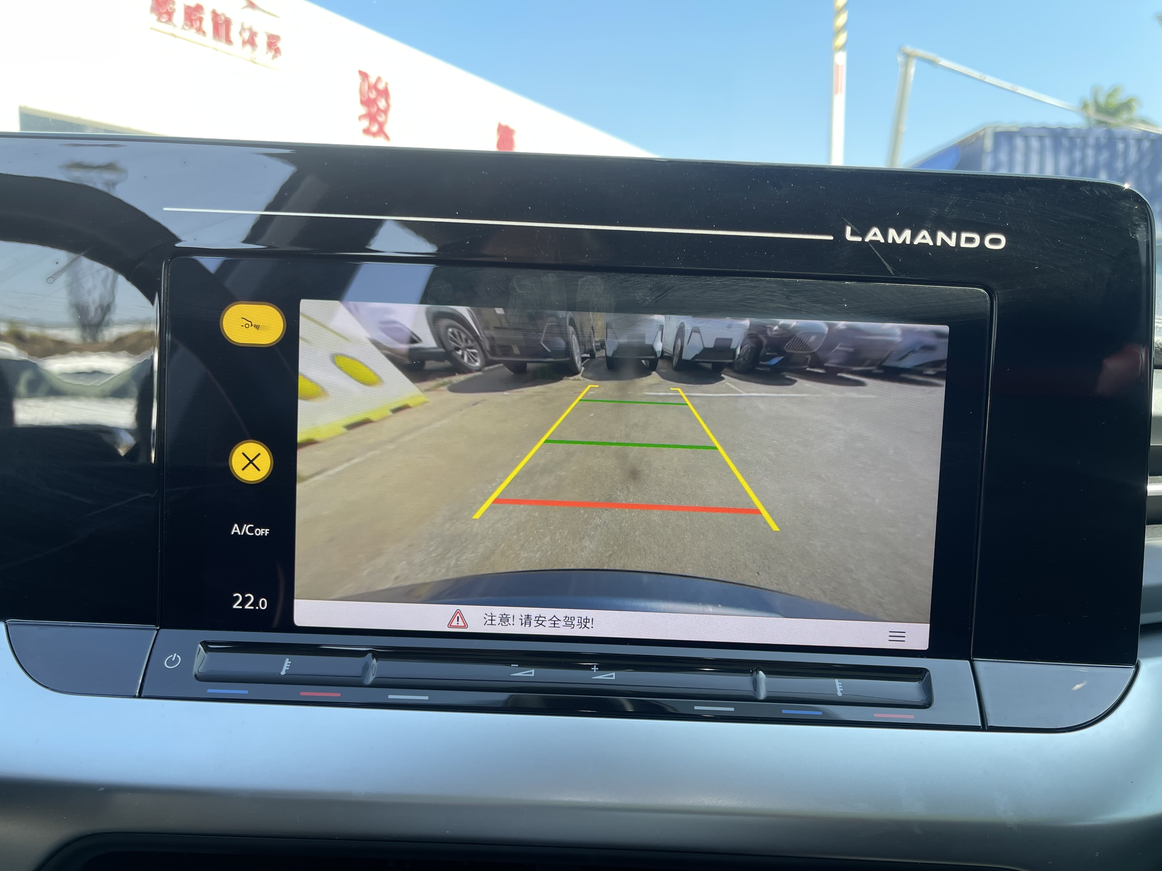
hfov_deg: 69.4
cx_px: 581
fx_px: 839
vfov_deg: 54.9
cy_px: 436
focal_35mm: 25
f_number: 1.6
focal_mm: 5.1
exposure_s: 1/246
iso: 32
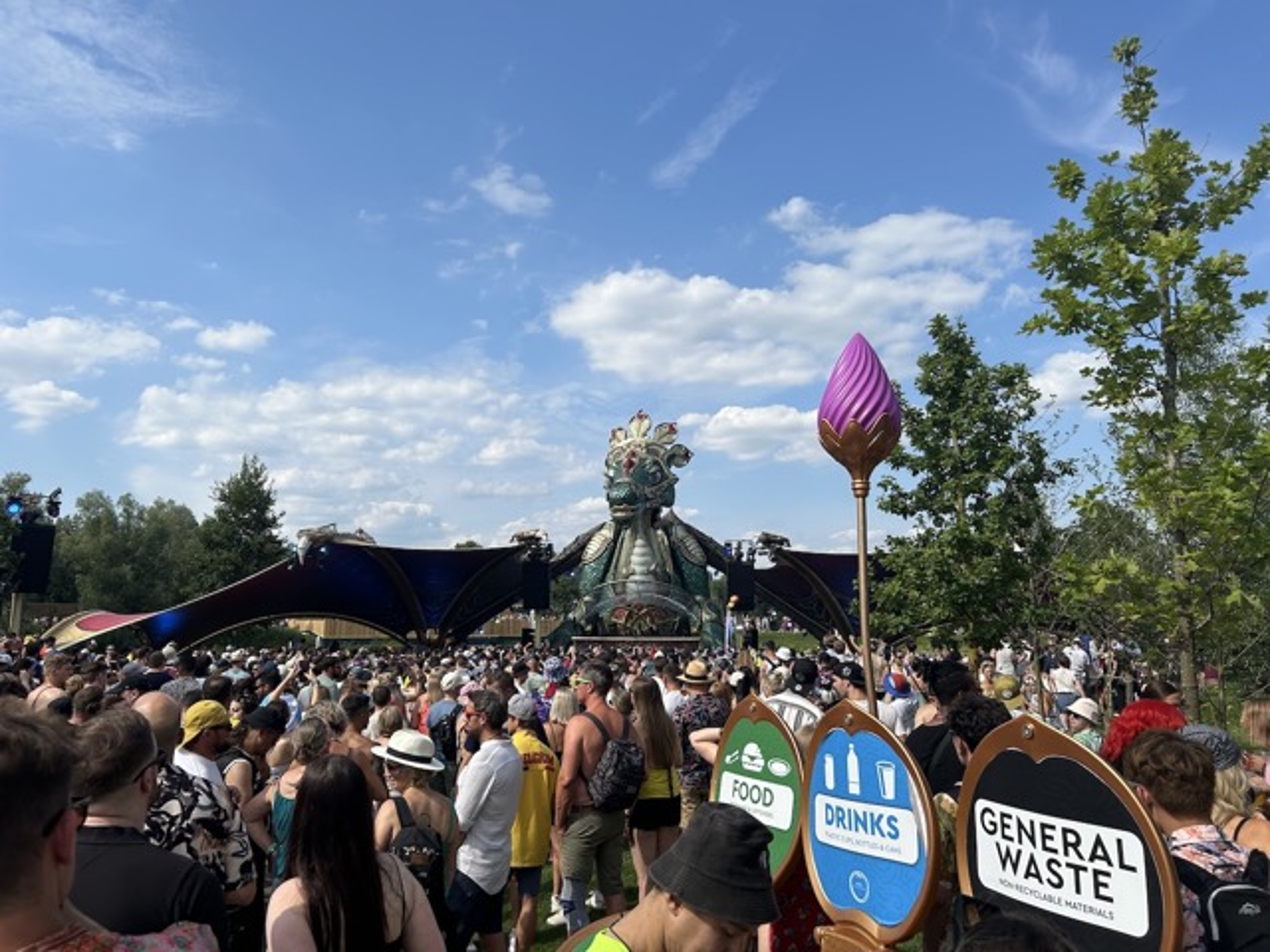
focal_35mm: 26
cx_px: 635
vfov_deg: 53.1
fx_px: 954
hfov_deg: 67.3
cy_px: 476
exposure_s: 1/5319
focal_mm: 5.7
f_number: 1.5
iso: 50
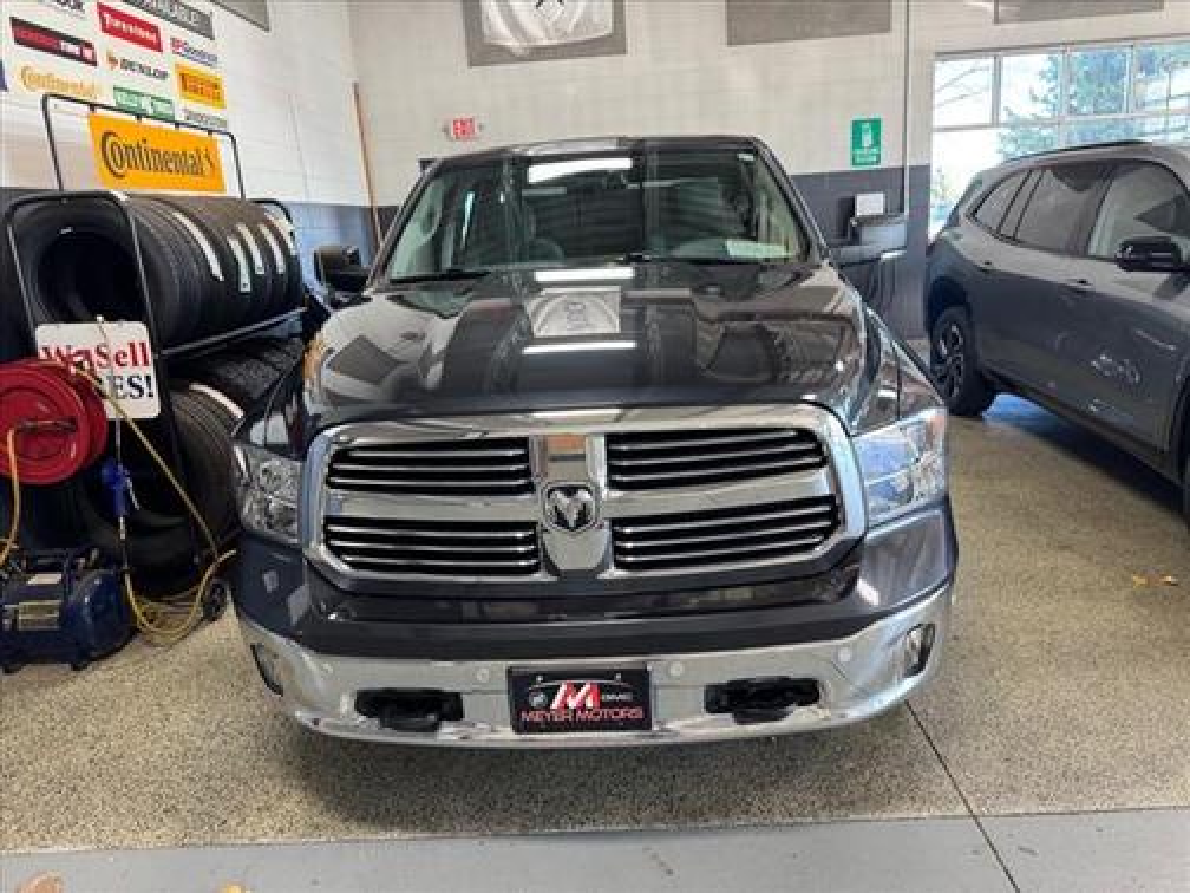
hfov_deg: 71.6
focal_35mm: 24
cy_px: 446
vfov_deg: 56.8
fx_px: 825
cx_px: 595
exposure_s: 1/60
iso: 125
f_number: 1.78
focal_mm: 6.76
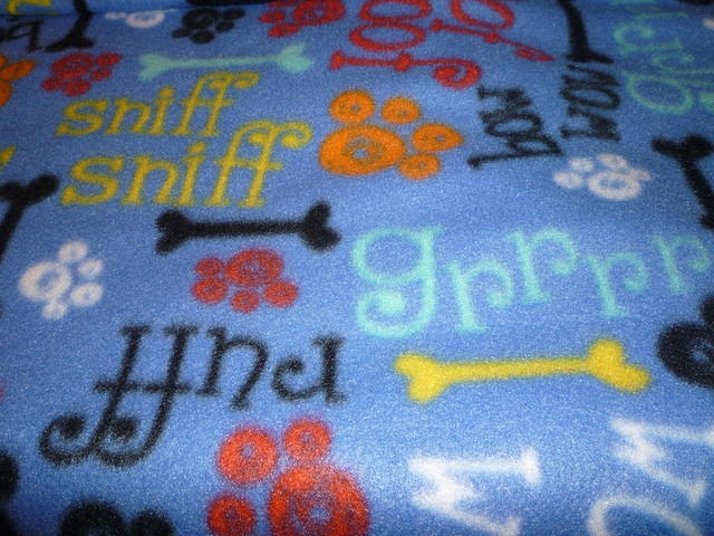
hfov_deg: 61.7
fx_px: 598
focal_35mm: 29
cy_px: 268
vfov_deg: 48.2
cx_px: 357
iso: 100
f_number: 3.3
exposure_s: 1/30
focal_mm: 5.2
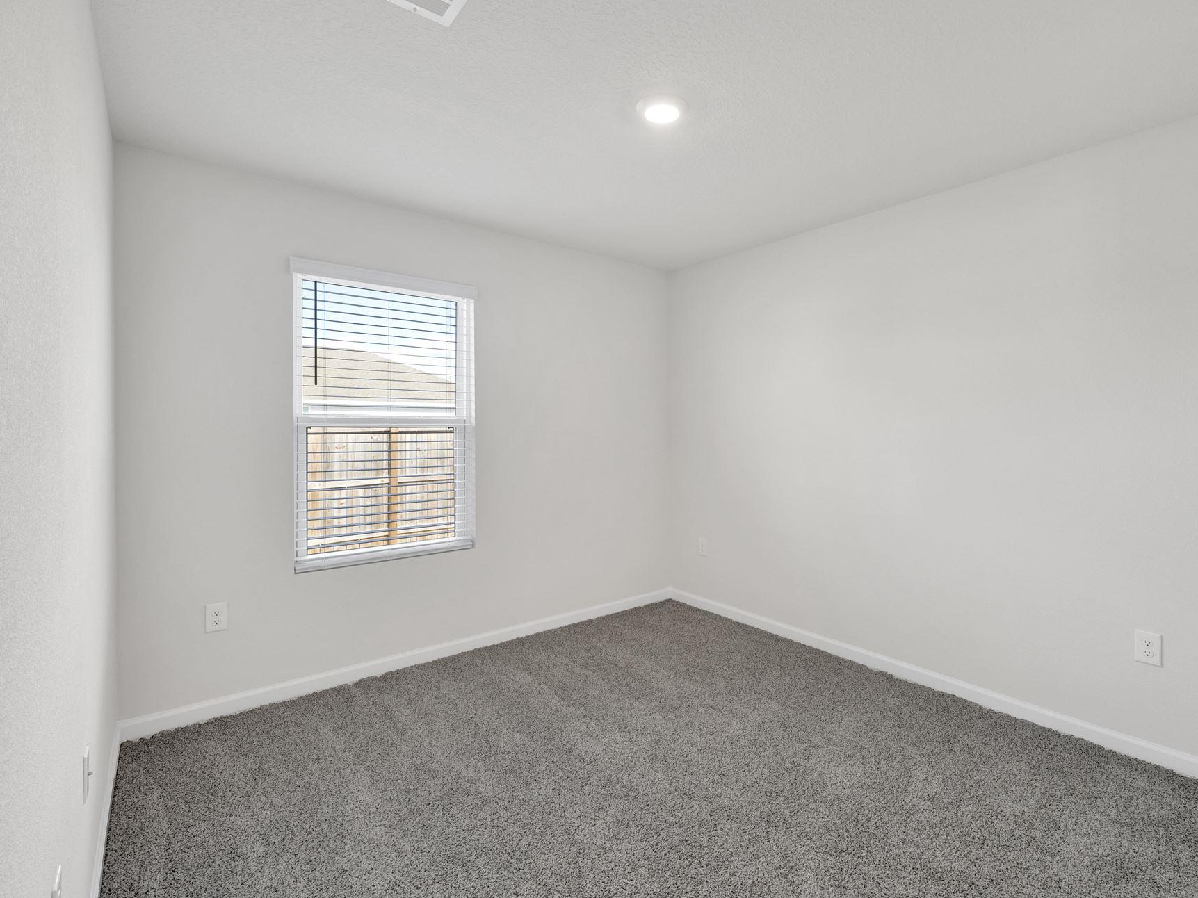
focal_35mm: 16
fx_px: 554
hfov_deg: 94.1
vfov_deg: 78.1
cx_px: 668
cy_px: 430
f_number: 11
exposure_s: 1/10
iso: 500
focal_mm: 14
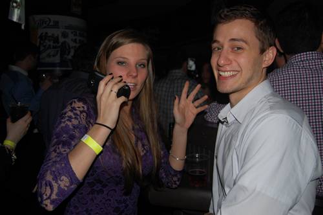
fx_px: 296
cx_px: 162
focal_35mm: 33
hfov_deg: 57.3
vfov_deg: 39.9
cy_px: 108
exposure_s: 1/60
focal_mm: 22
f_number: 3.8
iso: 400
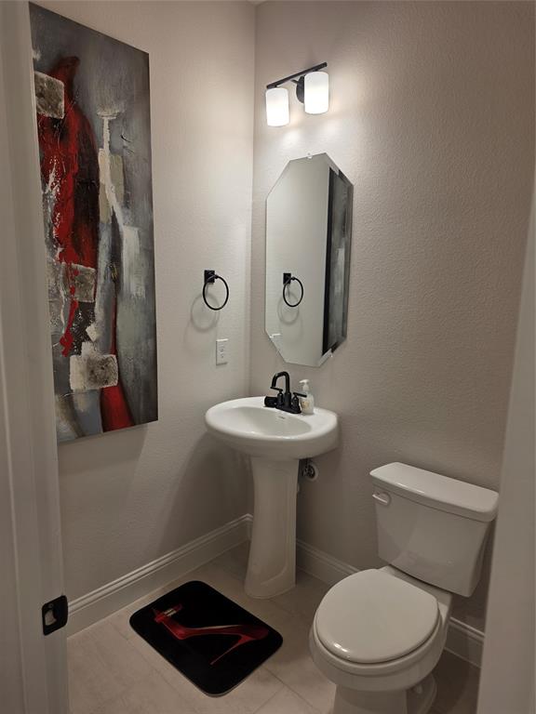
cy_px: 357
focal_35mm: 23
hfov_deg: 58.9
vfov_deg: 73.9
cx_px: 268
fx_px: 475
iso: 50
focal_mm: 6.25
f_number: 1.7
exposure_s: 1/120
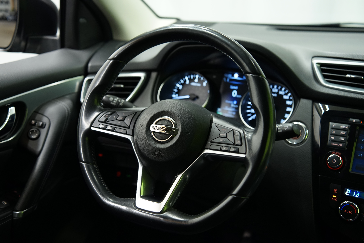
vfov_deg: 28.6
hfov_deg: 41.9
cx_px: 182
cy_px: 122
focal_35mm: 47
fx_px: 475
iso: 1000
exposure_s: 1/30
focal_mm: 47
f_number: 3.2
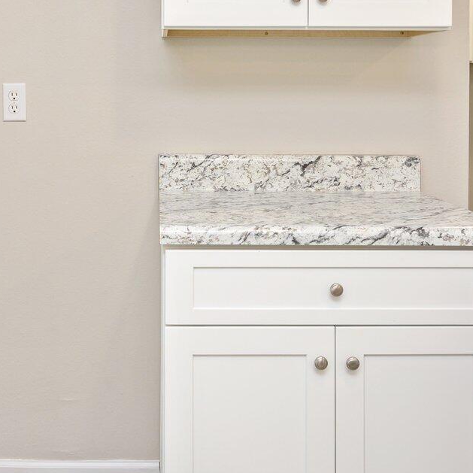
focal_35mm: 48
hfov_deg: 34.8
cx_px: 159
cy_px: 102
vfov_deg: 34.2
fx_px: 748
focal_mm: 17.5
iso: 320
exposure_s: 1/25
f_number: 7.1
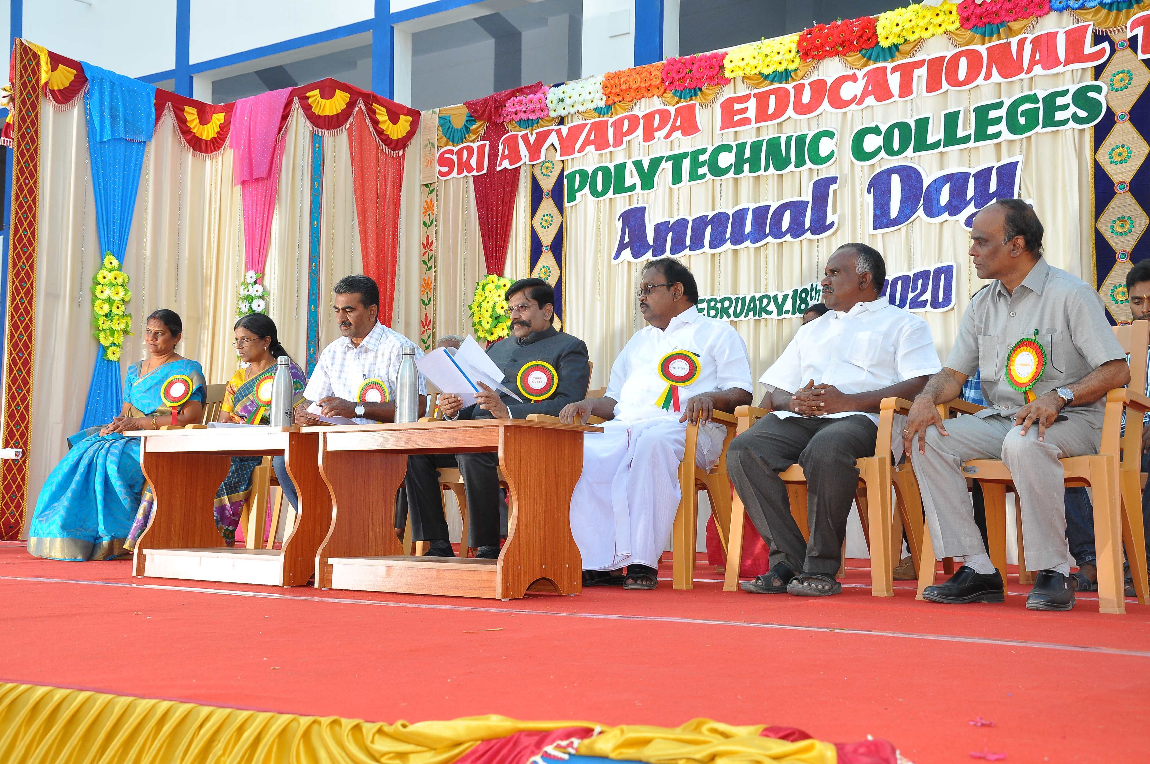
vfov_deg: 31.8
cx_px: 575
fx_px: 1340
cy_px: 382
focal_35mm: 42
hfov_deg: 46.4
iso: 320
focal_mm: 28
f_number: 7.1
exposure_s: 1/125
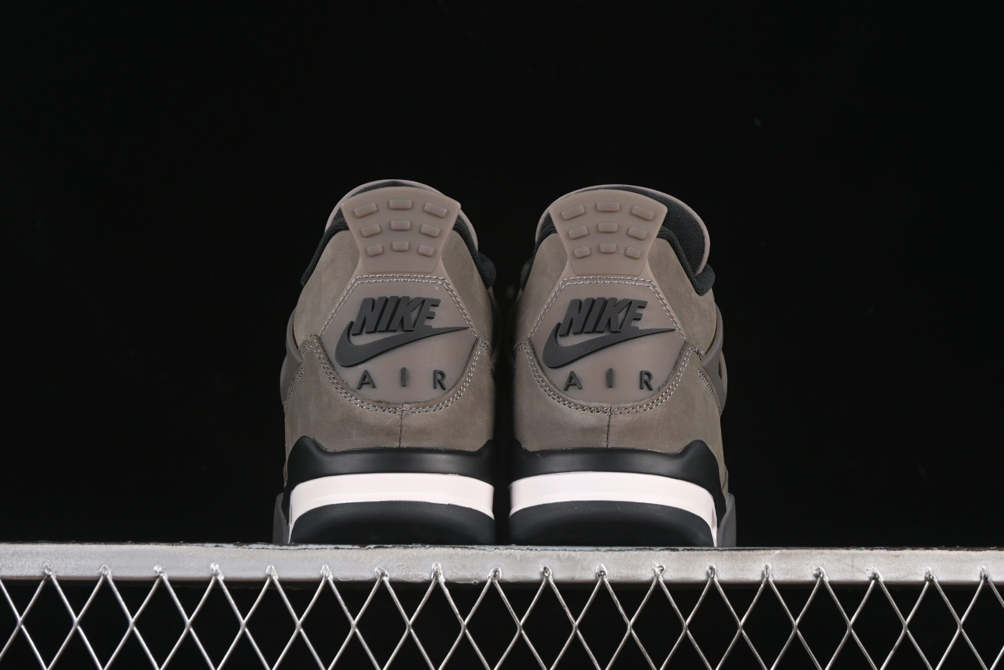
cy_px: 335
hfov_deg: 27.0
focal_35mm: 75
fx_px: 2092
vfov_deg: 18.2
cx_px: 502
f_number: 6.3
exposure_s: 1/50
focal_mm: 50
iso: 160
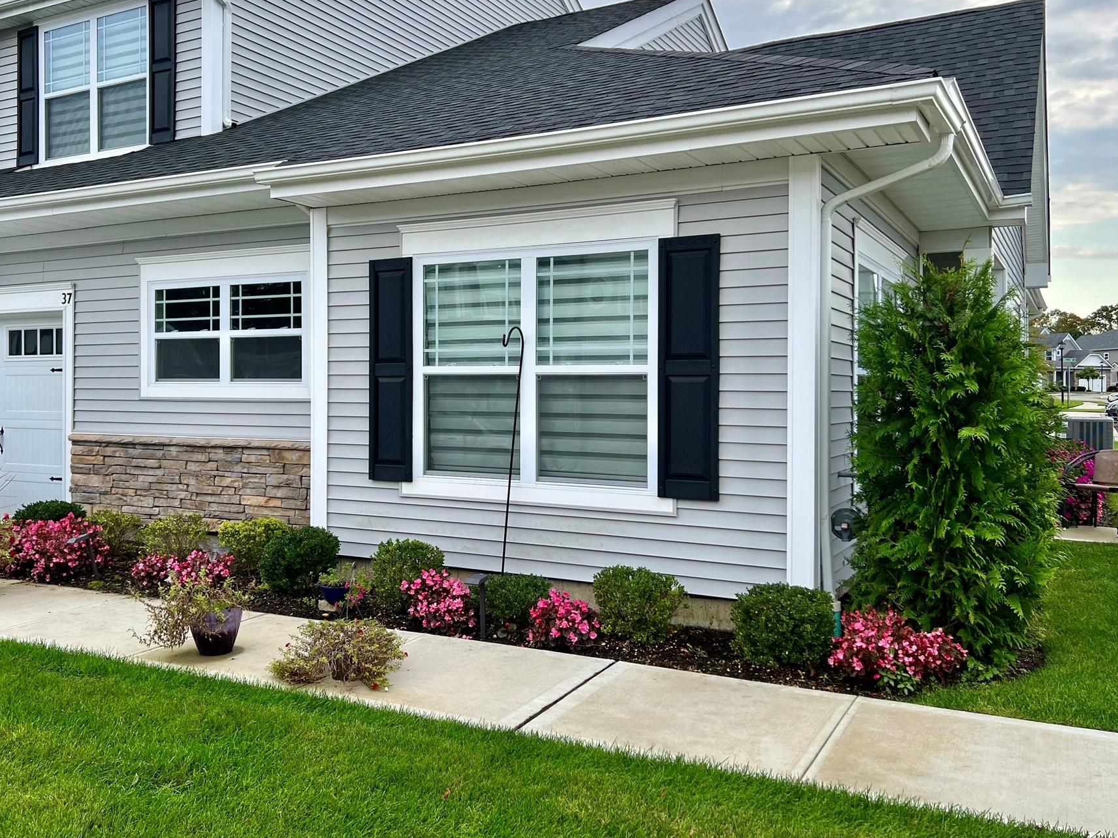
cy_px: 381
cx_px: 511
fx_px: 1001
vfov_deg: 45.4
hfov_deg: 58.3
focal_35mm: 31
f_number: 1.5
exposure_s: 1/1344
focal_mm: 5.7
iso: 50
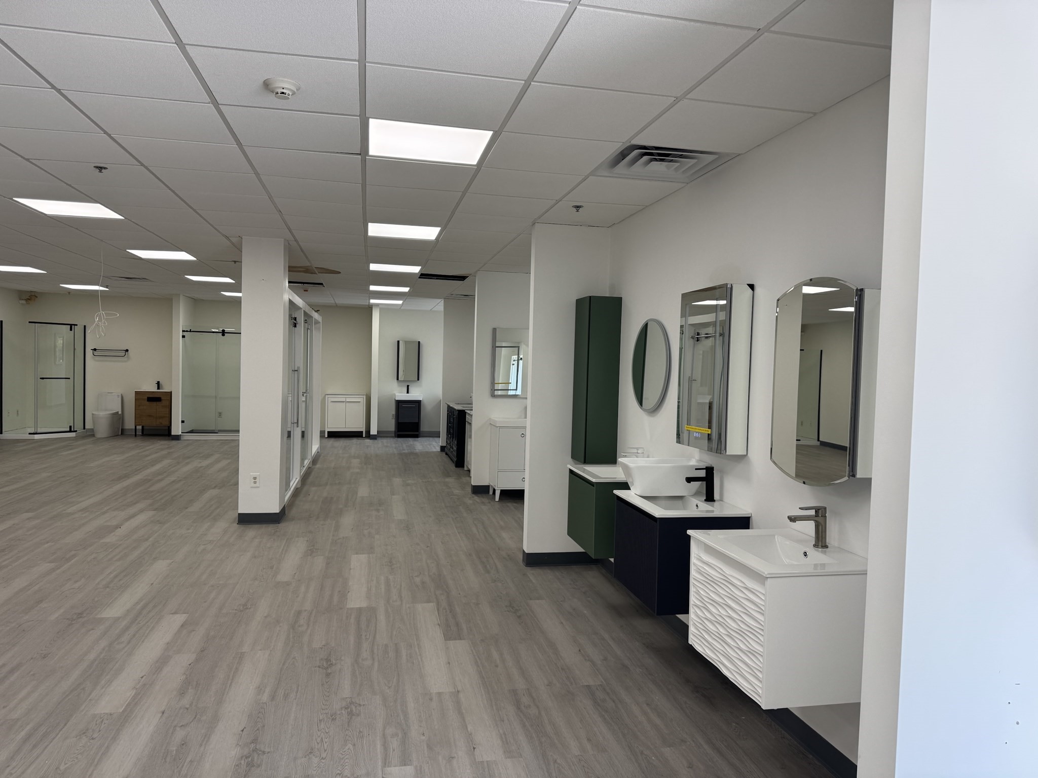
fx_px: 720
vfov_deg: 56.8
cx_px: 519
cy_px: 389
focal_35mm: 24
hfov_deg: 71.6
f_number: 1.78
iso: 80
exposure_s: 1/278
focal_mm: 6.76
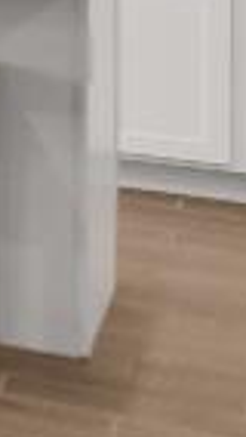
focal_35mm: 155
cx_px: -1267
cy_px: -225
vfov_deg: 13.1
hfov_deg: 4.9
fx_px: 1795
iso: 400
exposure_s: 1/50
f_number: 4
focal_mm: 14
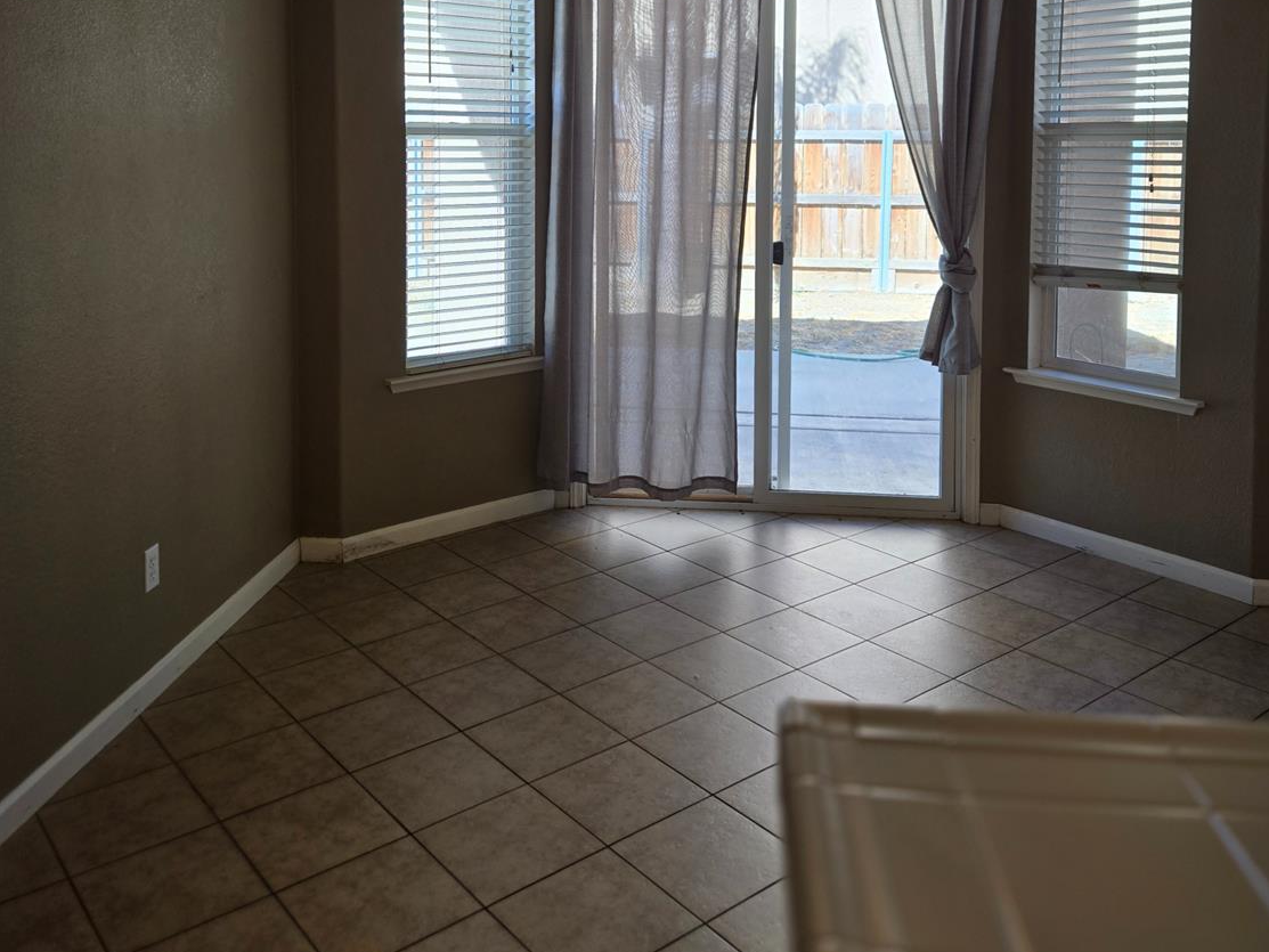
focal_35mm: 31
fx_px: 1137
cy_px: 201
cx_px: 640
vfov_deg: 43.5
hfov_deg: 58.3
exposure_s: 1/194
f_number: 1.8
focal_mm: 5.4
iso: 25
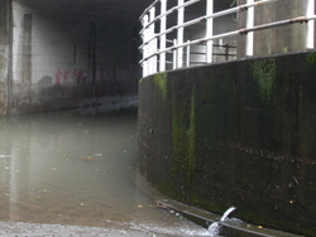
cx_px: 68
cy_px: 47
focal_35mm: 72
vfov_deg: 20.2
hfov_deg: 26.6
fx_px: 658
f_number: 2.8
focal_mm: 6.3
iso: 100
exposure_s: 1/100
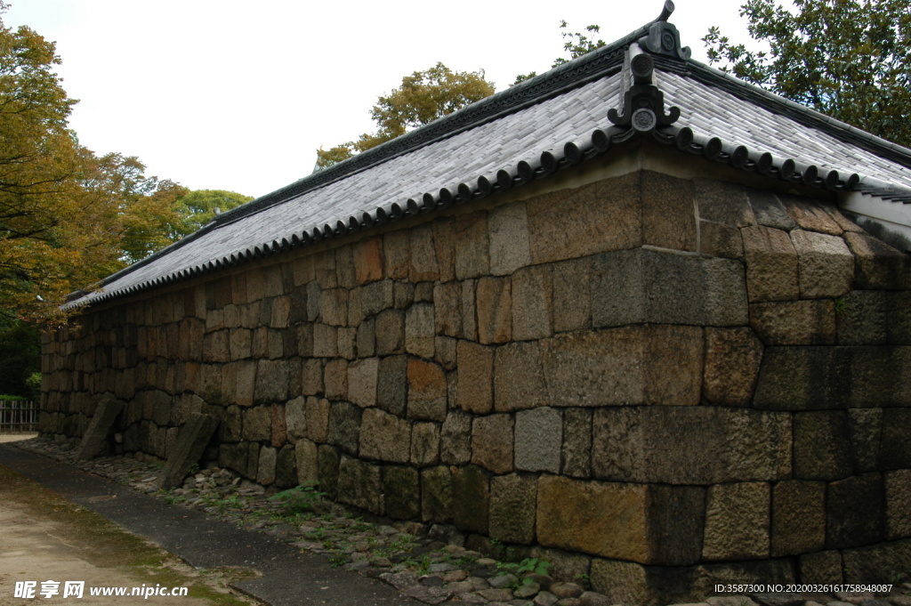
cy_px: 303
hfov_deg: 53.2
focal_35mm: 36
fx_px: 910
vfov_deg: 36.8
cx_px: 456
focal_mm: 24
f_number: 8
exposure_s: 1/250
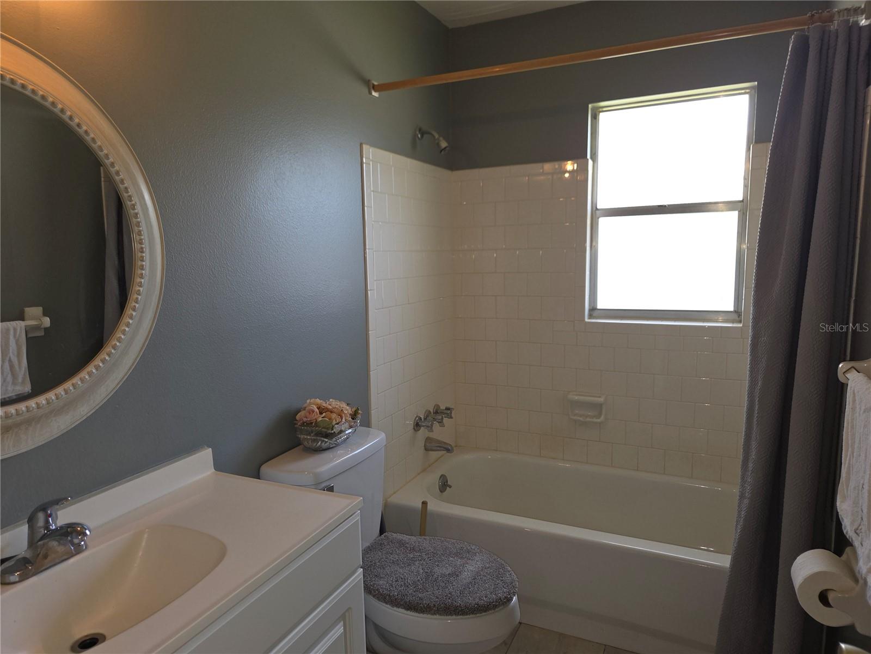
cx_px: 436
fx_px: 579
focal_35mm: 23
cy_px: 327
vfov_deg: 58.9
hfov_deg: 73.9
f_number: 1.8
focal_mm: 5.4
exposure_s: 1/60
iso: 64
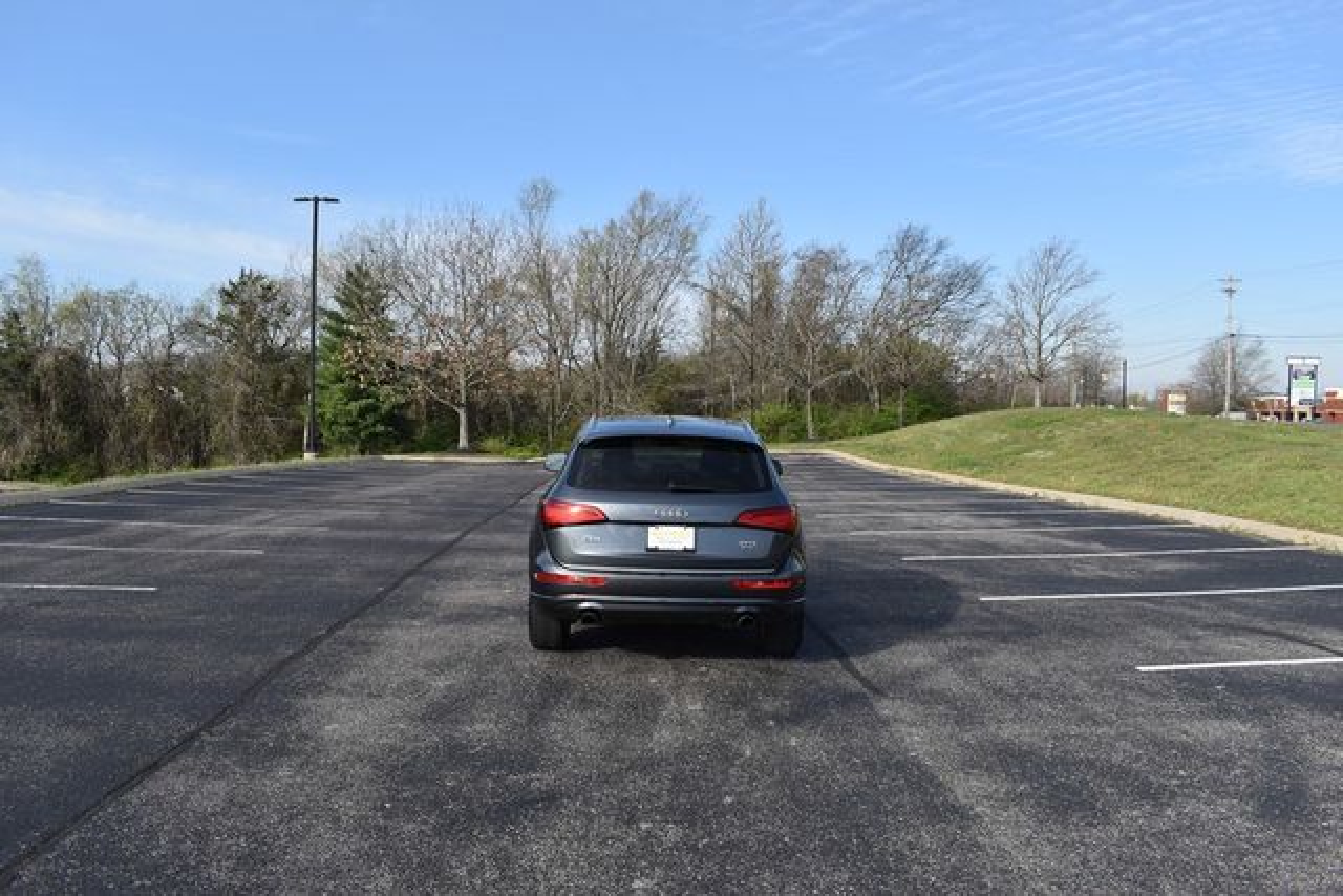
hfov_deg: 67.4
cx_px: 672
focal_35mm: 27
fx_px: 1007
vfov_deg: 48.0
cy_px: 448
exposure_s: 1/250
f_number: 8
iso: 125
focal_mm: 18
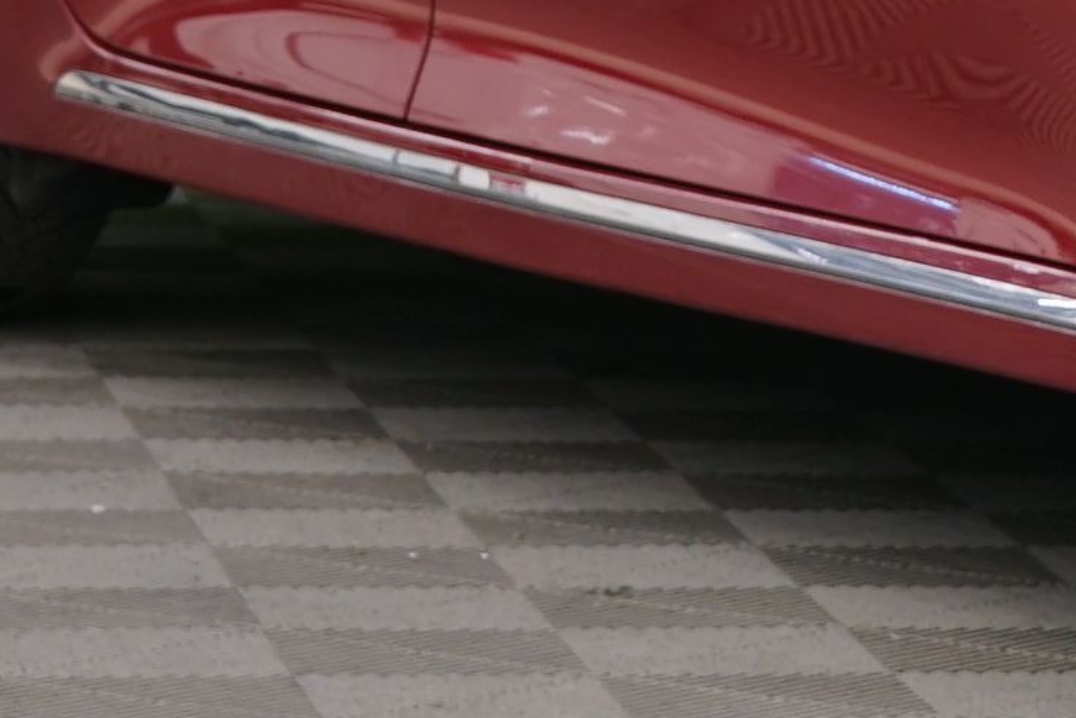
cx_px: 1941
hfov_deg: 7.2
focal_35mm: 278
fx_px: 8310
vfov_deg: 4.9
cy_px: -519
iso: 400
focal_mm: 52
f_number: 4.5
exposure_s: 1/6
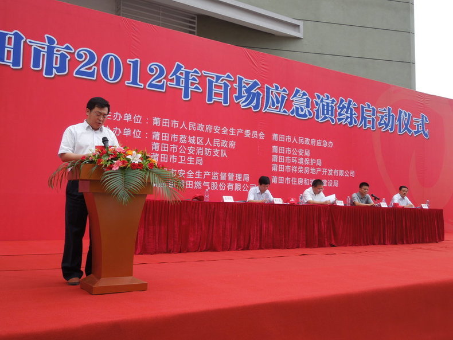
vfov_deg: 40.7
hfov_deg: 52.6
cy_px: 170
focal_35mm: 35
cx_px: 226
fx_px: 458
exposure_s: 1/320
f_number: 3.7
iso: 100
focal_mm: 6.3
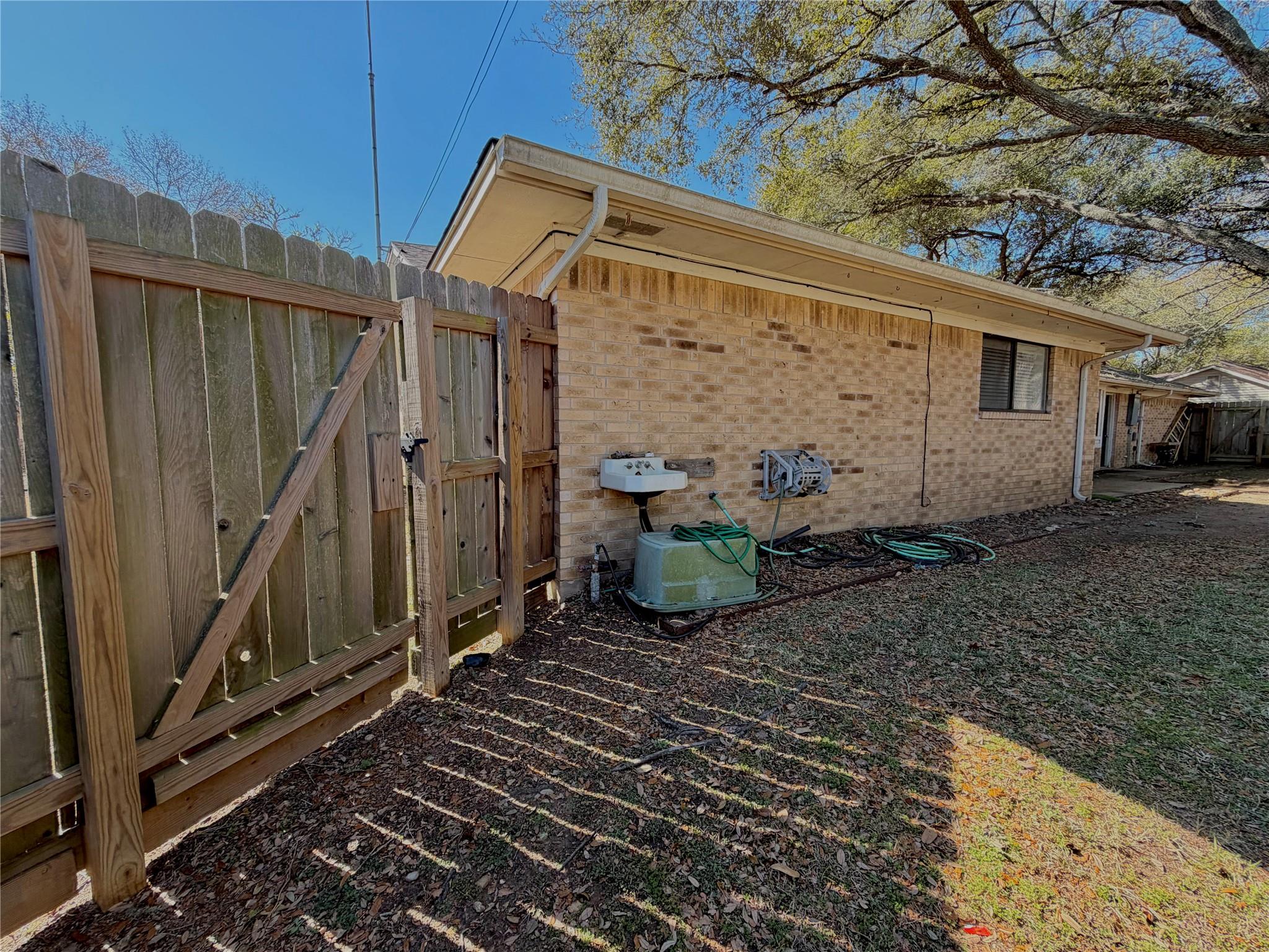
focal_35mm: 14
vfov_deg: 85.7
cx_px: 634
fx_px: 513
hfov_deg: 102.1
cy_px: 476
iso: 50
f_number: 2.2
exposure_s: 1/230
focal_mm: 2.22
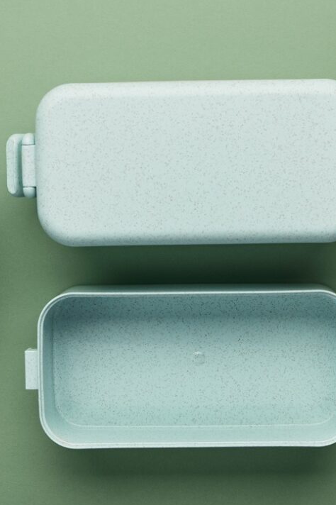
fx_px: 1359
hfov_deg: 14.1
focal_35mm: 97
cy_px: 257
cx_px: 194
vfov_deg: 21.0
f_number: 11
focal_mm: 39
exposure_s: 1/180
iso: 200
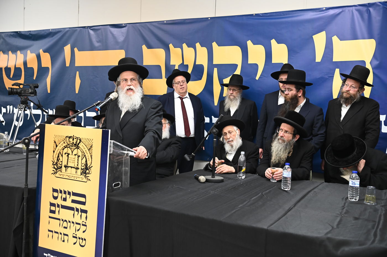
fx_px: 408
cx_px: 194
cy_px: 128
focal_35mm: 38
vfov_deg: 35.0
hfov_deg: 50.7
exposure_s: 1/160
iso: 2000
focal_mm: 38
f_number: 5
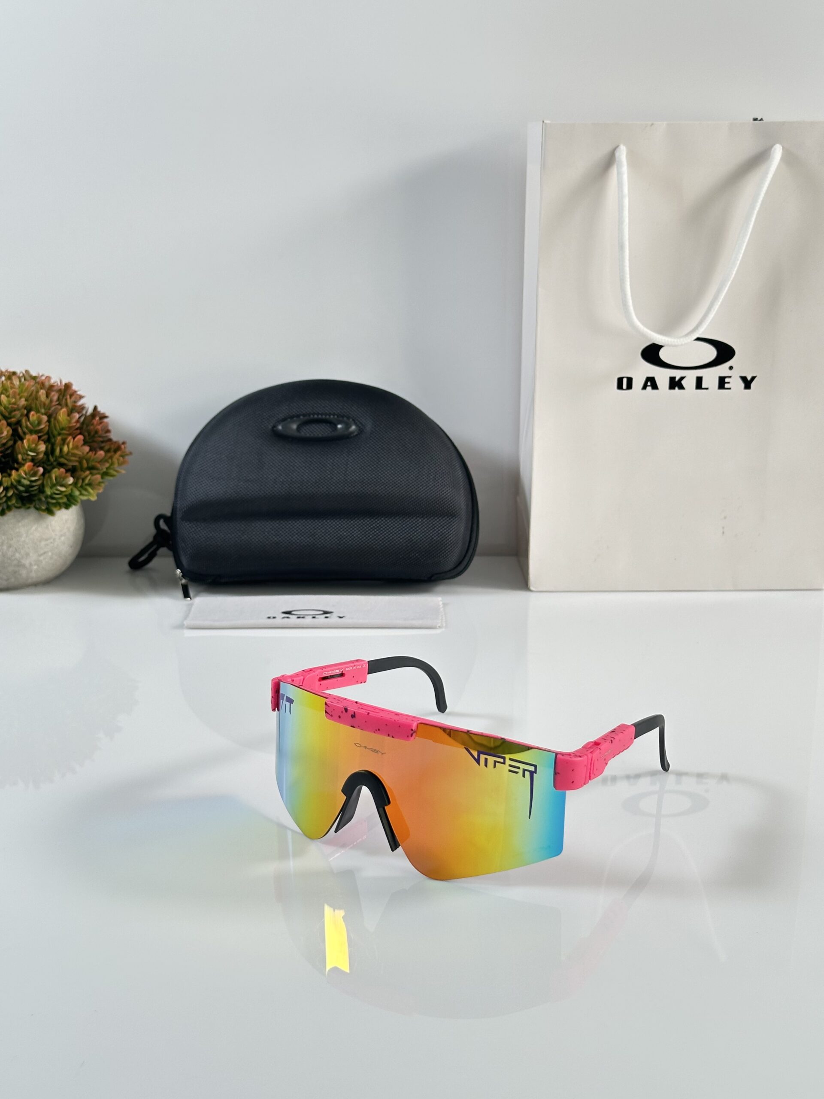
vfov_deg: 39.7
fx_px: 1523
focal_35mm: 48
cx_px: 412
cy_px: 550
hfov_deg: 30.3
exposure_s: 1/100
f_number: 1.78
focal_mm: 6.86
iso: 64
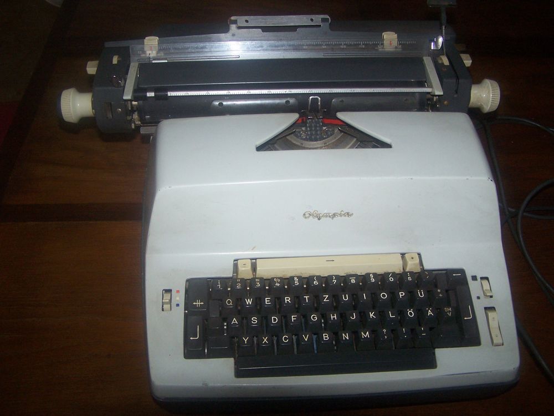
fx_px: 608
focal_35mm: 38
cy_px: 208
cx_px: 277
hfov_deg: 49.0
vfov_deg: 37.7
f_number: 2.8
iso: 140
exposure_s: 1/60
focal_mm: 6.3
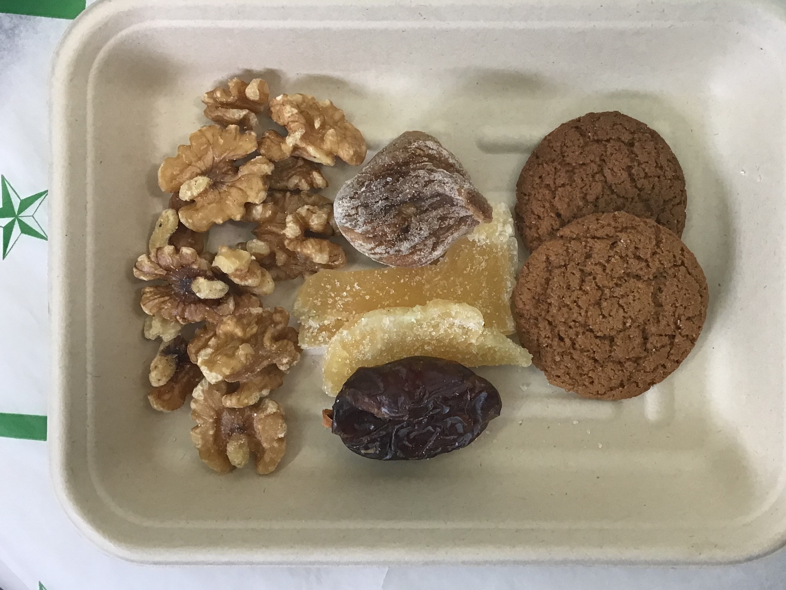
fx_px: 886
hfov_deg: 47.8
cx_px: 439
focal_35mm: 39
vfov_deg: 36.8
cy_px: 258
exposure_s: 1/30
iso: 40
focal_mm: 3.3
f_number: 2.4
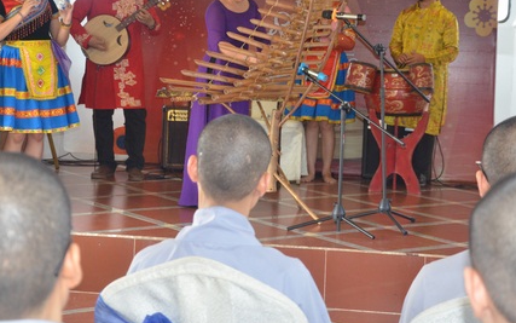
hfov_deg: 26.1
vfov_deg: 16.5
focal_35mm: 79
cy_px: 94
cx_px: 277
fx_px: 1111
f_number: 5
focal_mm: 34
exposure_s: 1/200
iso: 1000
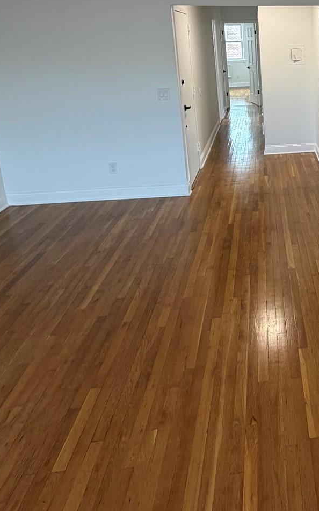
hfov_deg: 35.3
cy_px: 134
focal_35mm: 32
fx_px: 445
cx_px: 327
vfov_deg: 57.0
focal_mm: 2.22
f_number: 2.2
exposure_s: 1/120
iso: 200
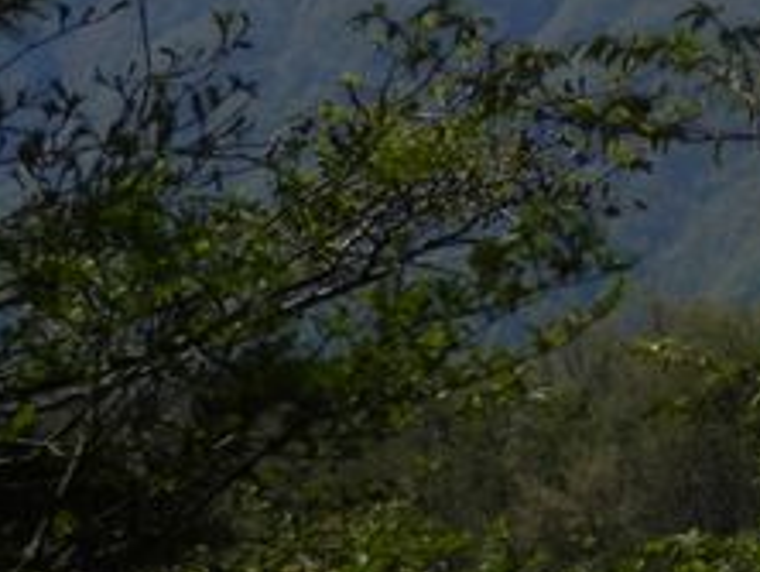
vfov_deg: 5.2
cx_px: 811
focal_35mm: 288
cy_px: -51
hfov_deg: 6.8
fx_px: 6330
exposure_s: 1/200
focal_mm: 14.4
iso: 100
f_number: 13.1
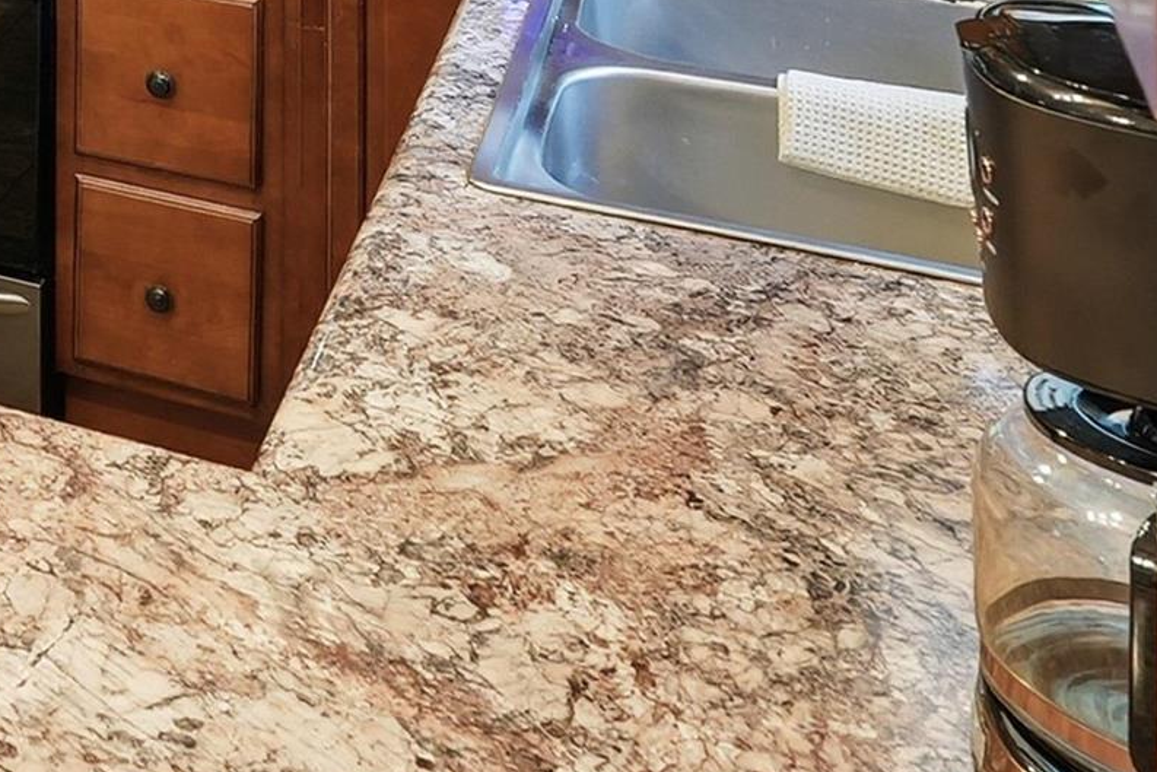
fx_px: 1993
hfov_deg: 25.6
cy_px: -495
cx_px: -509
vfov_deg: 18.5
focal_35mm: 62
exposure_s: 1/6
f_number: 9
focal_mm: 16
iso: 250
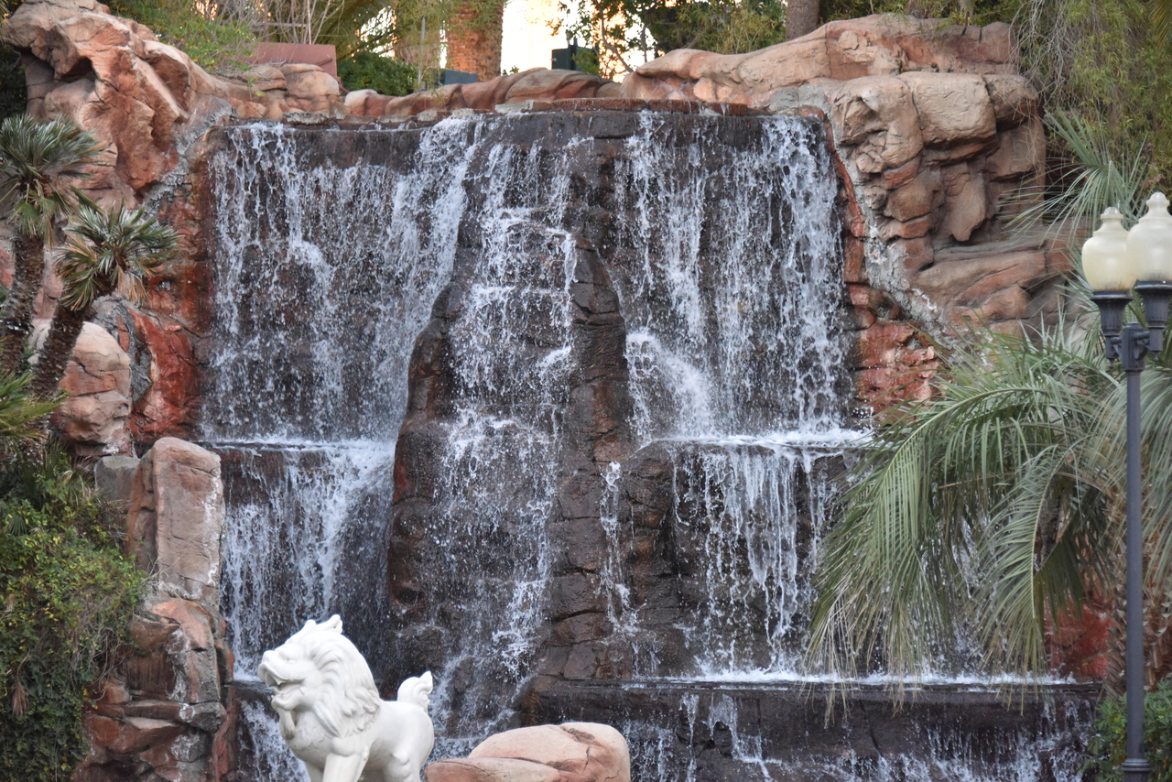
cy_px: 391
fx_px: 4396
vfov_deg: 10.2
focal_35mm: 135
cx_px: 586
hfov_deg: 15.2
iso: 6400
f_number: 5.6
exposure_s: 1/320
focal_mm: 135
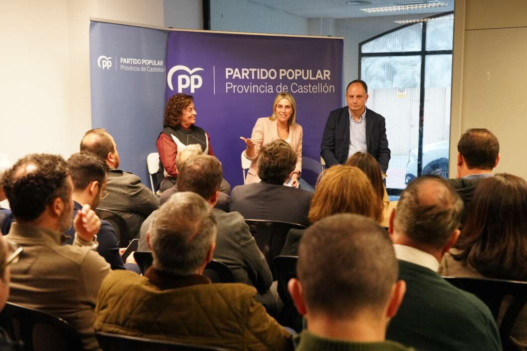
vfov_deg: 32.6
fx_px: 600
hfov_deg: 47.4
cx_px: 264
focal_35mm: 41
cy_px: 176
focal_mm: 41
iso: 6400
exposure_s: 1/80
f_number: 5.6
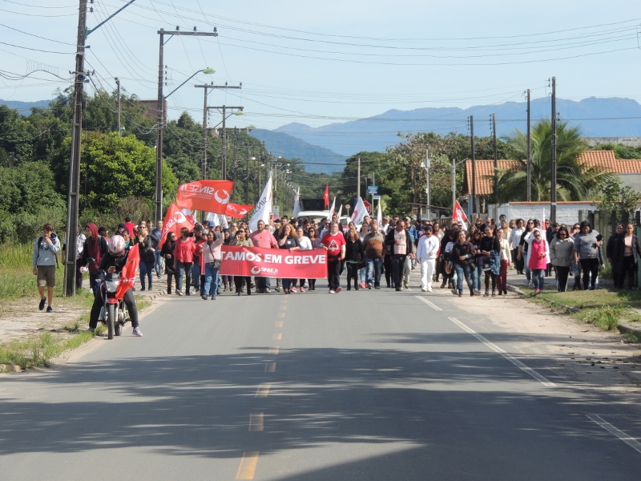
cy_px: 240
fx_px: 2870
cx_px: 320
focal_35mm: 155
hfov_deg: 12.7
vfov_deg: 9.6
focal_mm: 27.6
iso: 110
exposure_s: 1/500
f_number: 4.4
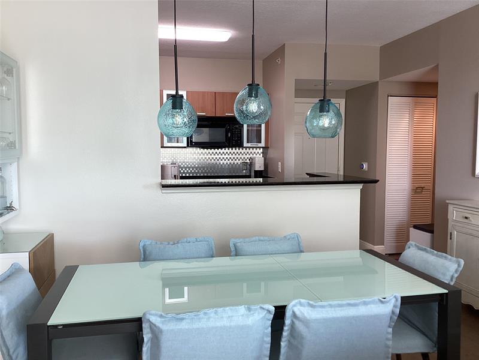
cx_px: 240
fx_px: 429
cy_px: 180
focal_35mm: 31
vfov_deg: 45.4
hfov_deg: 58.4
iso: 64
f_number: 2.4
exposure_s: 1/50
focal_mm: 3.3
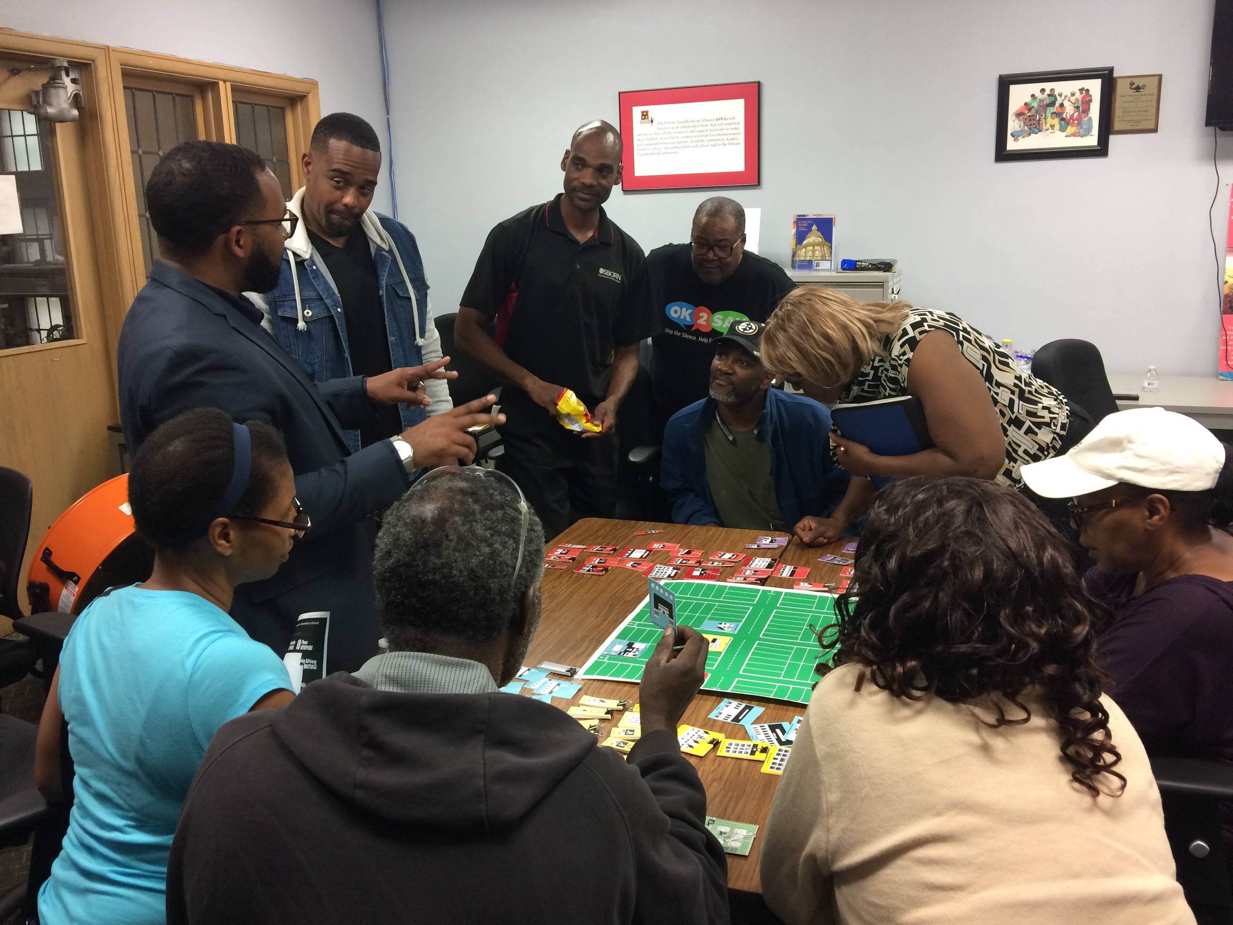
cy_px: 462
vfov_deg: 48.2
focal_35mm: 29
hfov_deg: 61.7
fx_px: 1033
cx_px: 616
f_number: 2.2
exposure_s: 1/30
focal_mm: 4.15
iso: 100
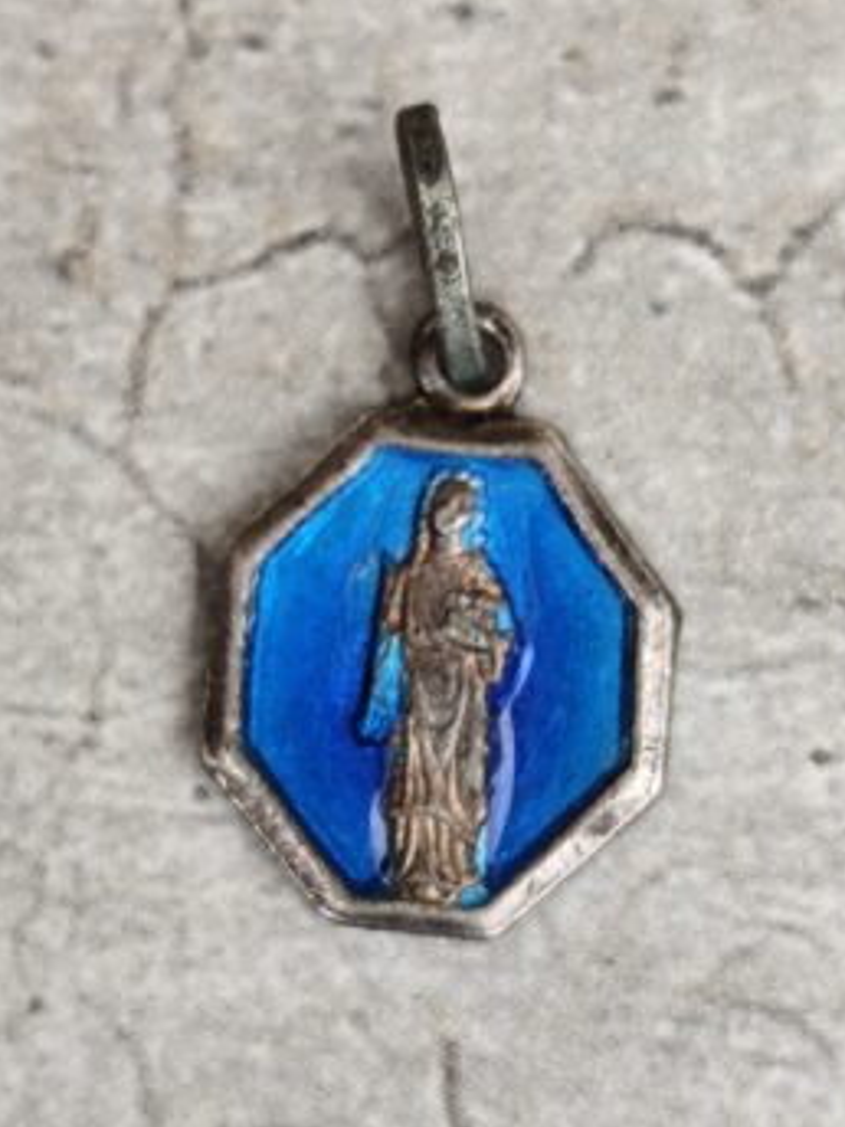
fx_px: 3515
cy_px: 590
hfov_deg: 13.7
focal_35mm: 108
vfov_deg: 18.2
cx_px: 377
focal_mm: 6.19
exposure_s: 1/100
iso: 200
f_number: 1.65
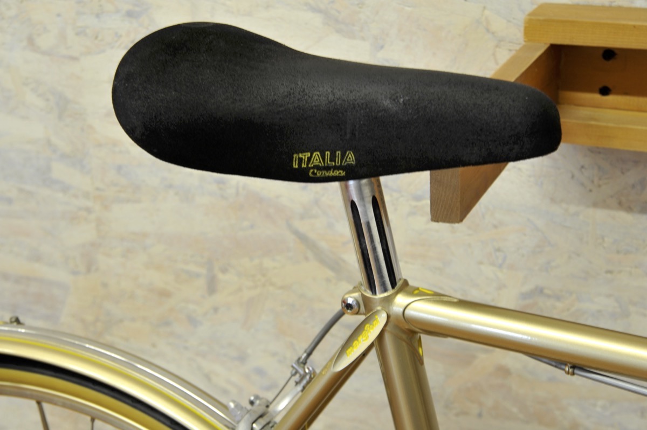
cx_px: 324
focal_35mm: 68
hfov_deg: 29.7
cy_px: 215
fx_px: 1221
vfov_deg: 20.0
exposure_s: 1/2.5
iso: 800
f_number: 10
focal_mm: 68
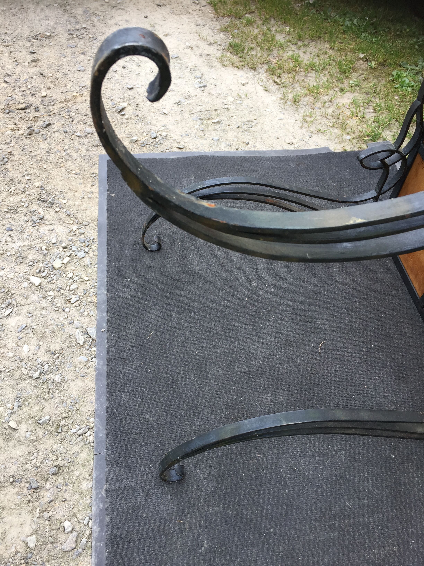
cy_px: 283
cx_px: 212
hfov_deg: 48.2
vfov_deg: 61.7
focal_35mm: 29
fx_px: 474
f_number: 2.2
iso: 32
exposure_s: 1/157
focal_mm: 4.15
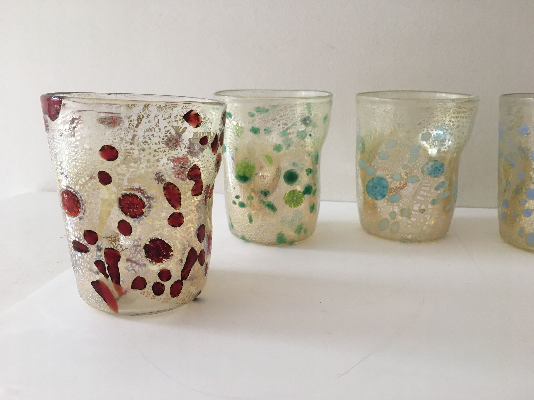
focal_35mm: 29
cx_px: 267
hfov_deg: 61.7
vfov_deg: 48.2
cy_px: 200
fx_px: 447
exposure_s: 1/33
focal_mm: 4.15
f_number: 2.2
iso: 32
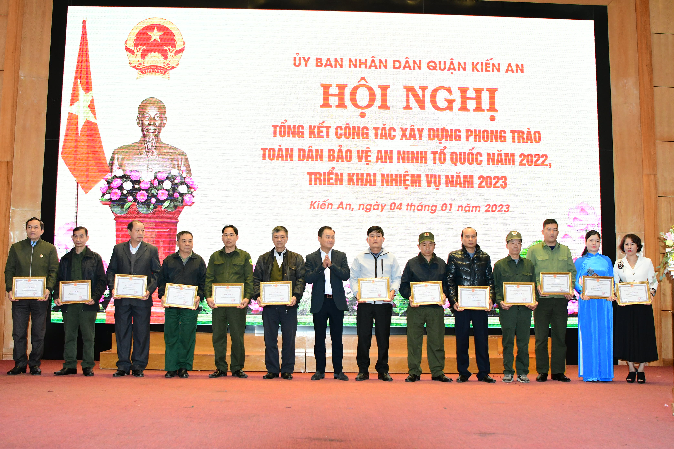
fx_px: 674
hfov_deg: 53.1
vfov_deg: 36.9
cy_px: 224
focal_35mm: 36
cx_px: 337
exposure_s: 1/200
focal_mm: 24
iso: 1600
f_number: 2.8
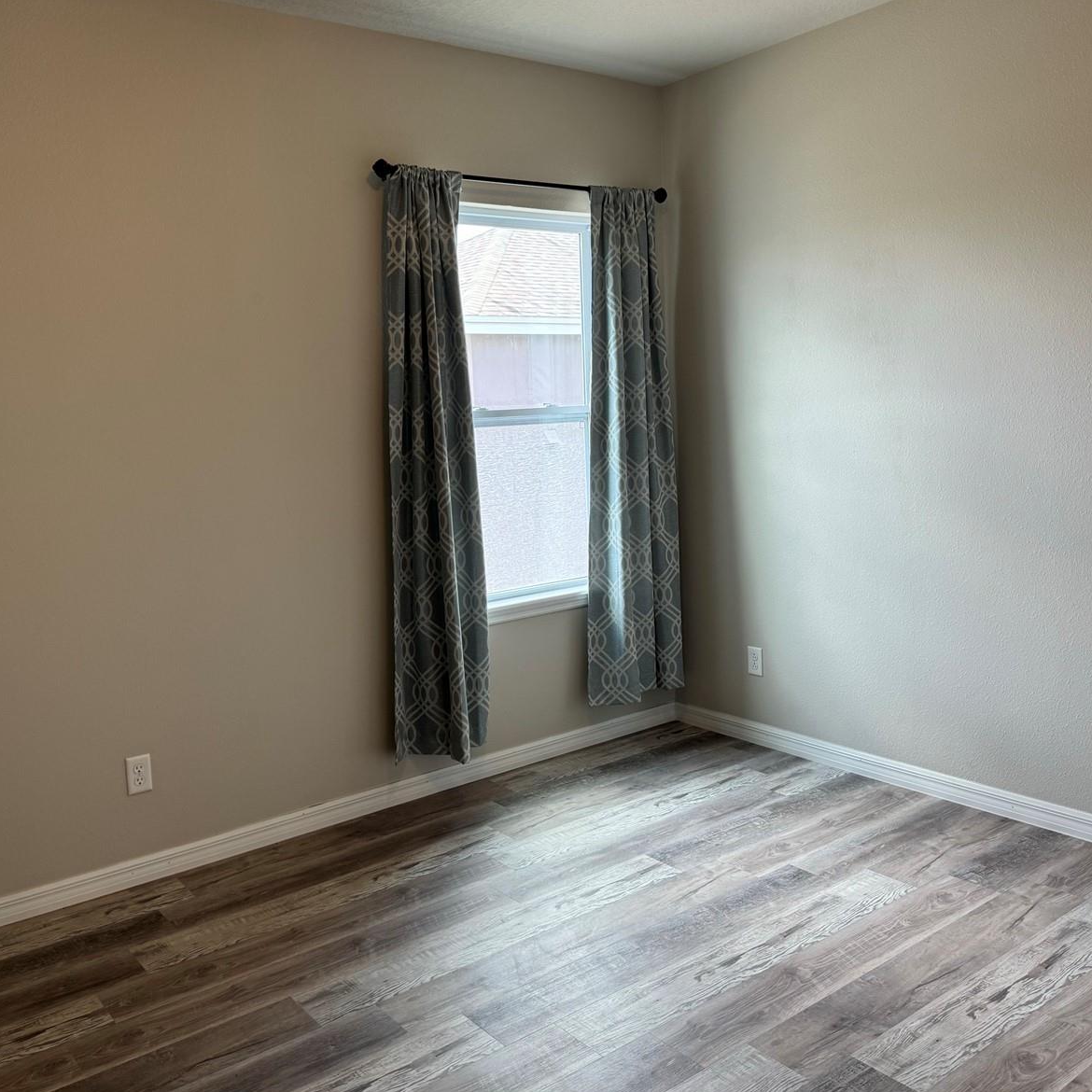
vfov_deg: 55.6
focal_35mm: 29
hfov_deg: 55.6
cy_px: 544
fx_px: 1035
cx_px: 518
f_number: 1.78
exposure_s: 1/149
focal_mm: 6.76
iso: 100
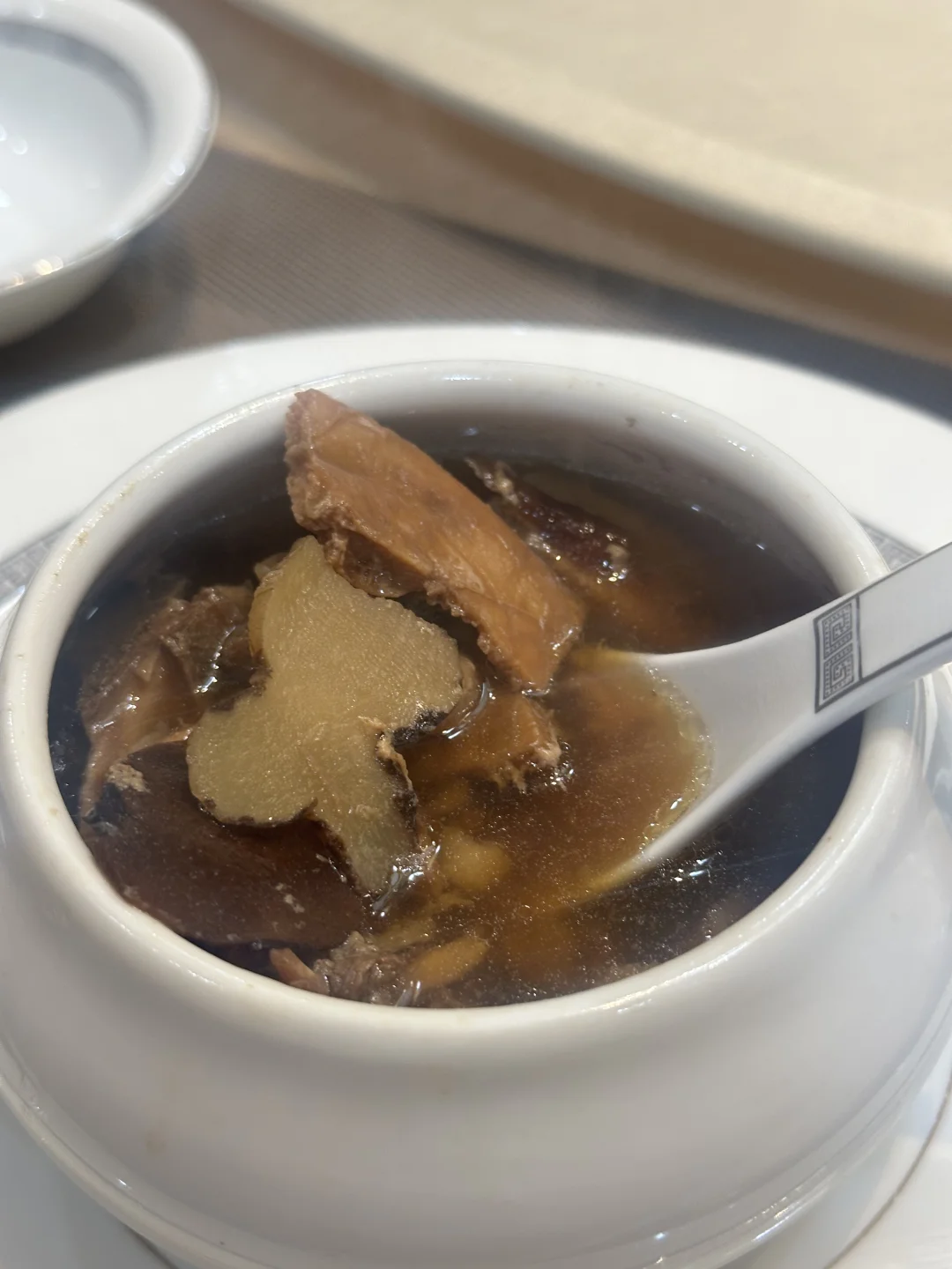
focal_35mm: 48
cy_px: 634
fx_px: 1760
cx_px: 476
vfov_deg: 39.7
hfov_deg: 30.3
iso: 80
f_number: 1.78
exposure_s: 1/50
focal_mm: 6.86
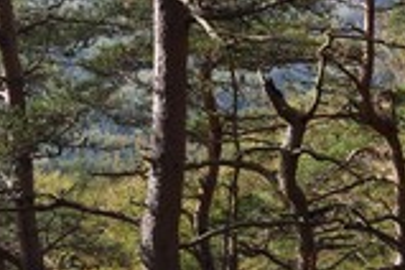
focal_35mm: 95
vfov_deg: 14.0
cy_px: 313
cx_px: 446
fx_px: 1069
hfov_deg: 20.5
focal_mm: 36
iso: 800
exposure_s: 1/100
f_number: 22
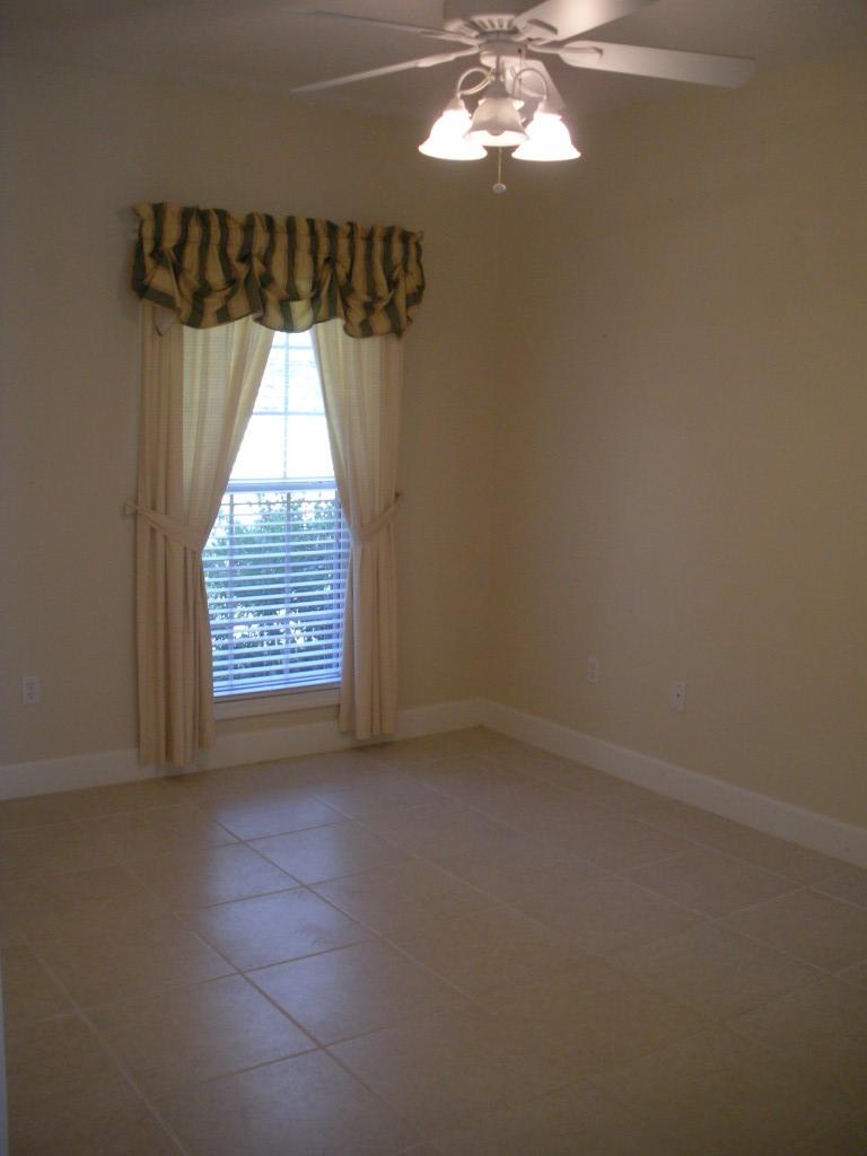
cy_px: 578
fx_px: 1202
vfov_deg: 51.4
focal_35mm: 36
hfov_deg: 39.7
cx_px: 434
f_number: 3.5
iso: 227
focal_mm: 6.3
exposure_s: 1/59.2
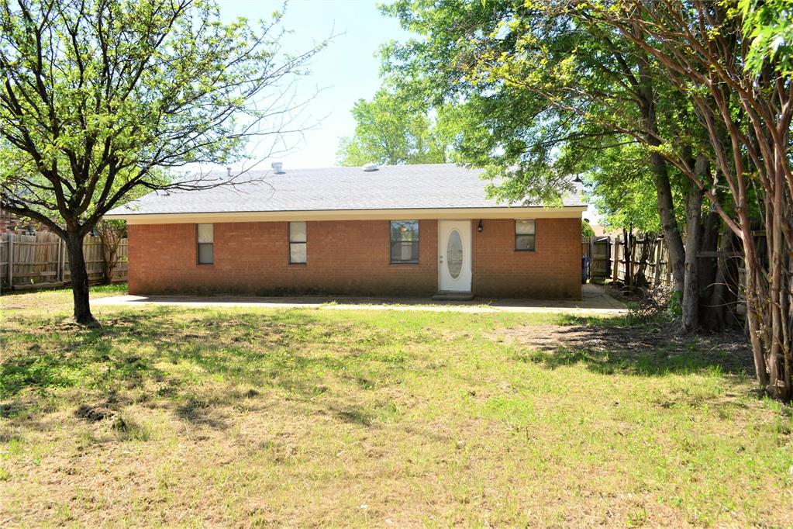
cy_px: 264
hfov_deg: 67.4
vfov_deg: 47.9
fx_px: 595
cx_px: 396
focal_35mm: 27
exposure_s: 1/160
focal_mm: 18
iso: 100
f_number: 7.1
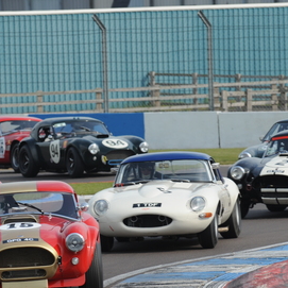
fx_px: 5309
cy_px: 191
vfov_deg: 3.1
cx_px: 70
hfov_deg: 3.1
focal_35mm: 564
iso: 200
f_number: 9
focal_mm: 300
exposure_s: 1/500
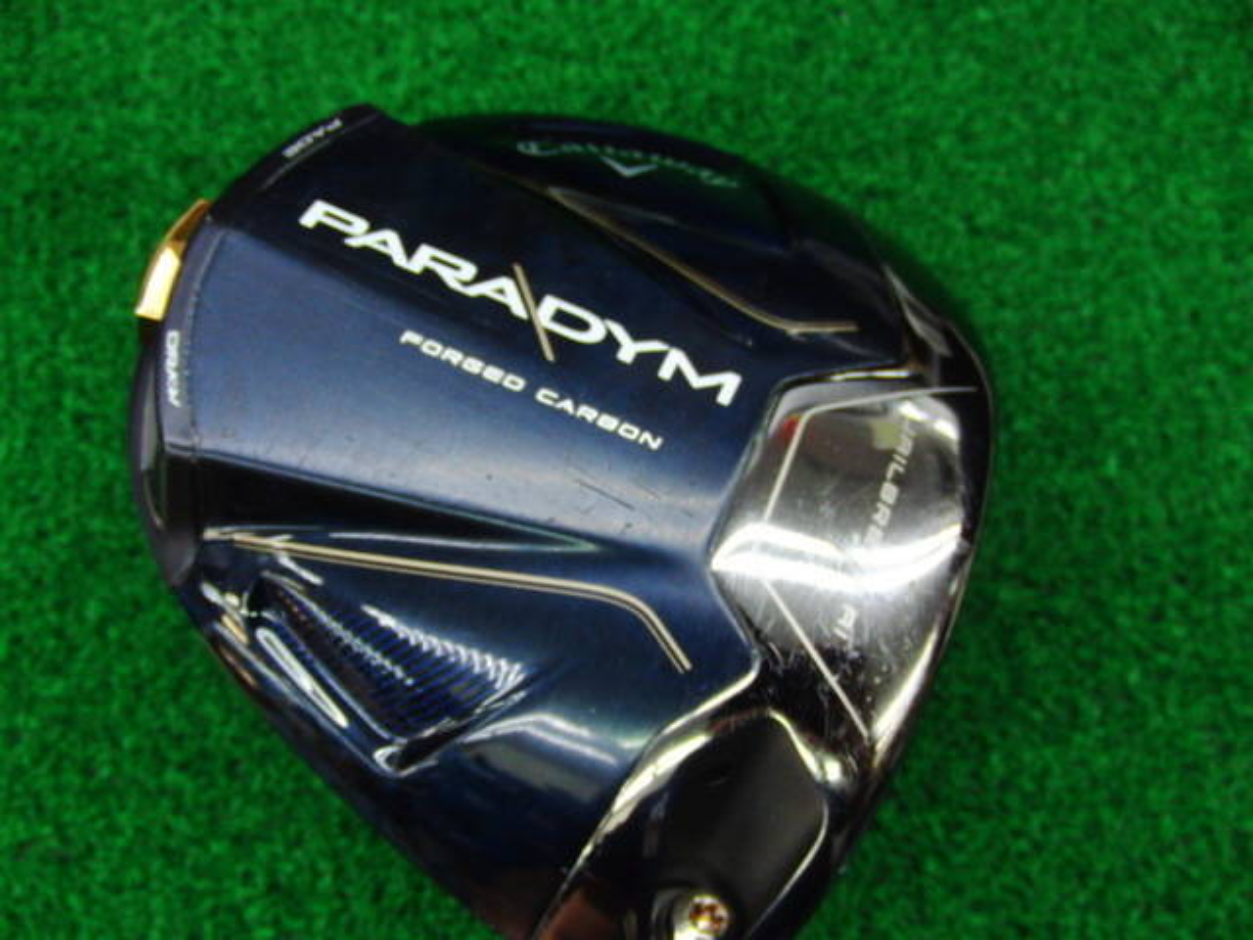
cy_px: 470
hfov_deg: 50.1
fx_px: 1339
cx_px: 626
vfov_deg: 38.7
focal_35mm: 37
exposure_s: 1/50
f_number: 3.6
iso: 400
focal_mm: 6.42
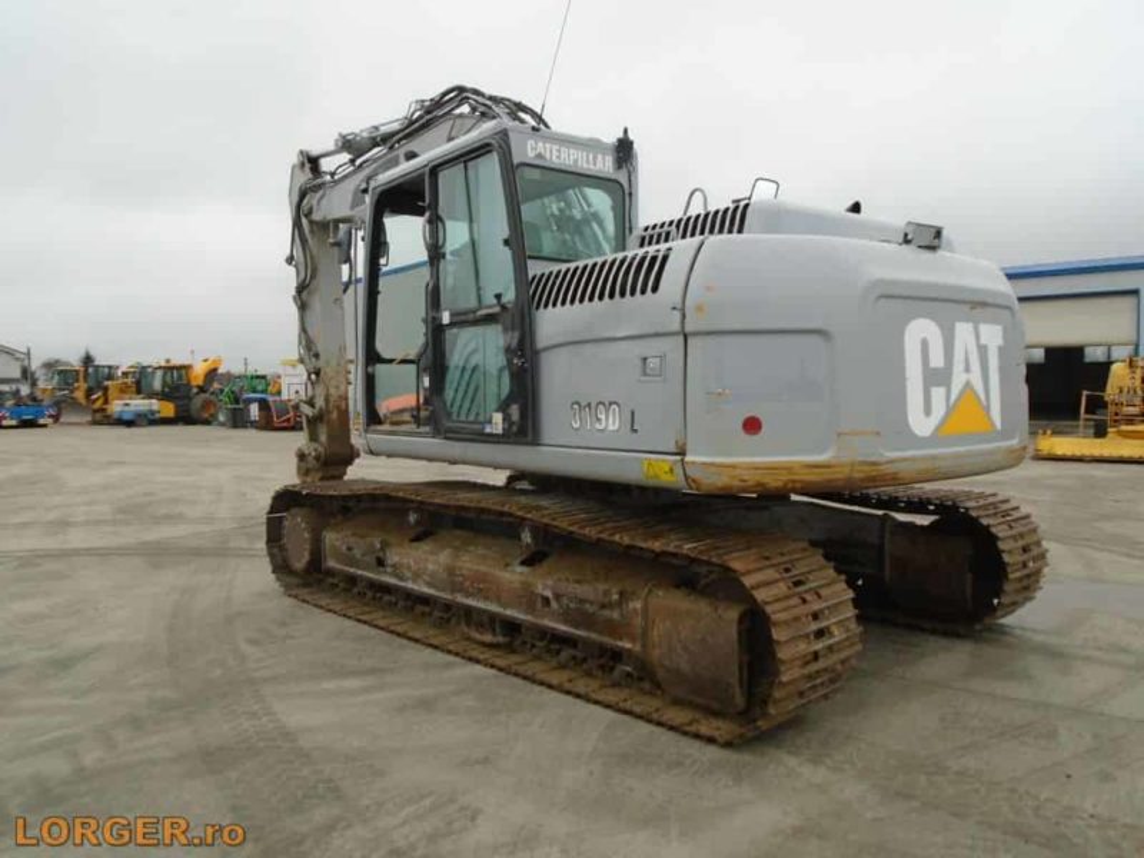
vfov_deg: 53.1
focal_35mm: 26
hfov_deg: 67.3
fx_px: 859
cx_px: 572
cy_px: 429
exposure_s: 1/250
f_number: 3.2
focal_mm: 4.6
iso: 100
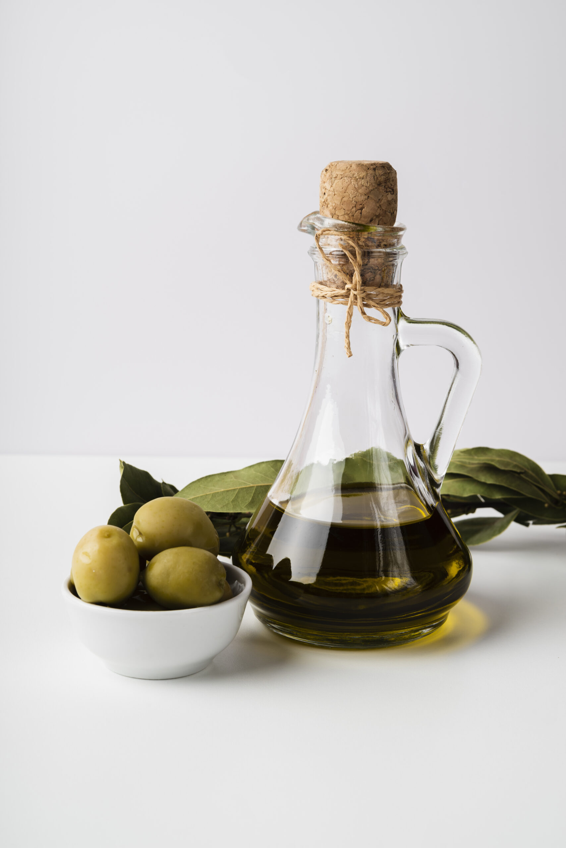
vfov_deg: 27.0
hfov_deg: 18.2
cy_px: 424
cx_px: 283
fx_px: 1768
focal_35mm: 75
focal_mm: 75
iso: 100
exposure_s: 1/200
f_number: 14
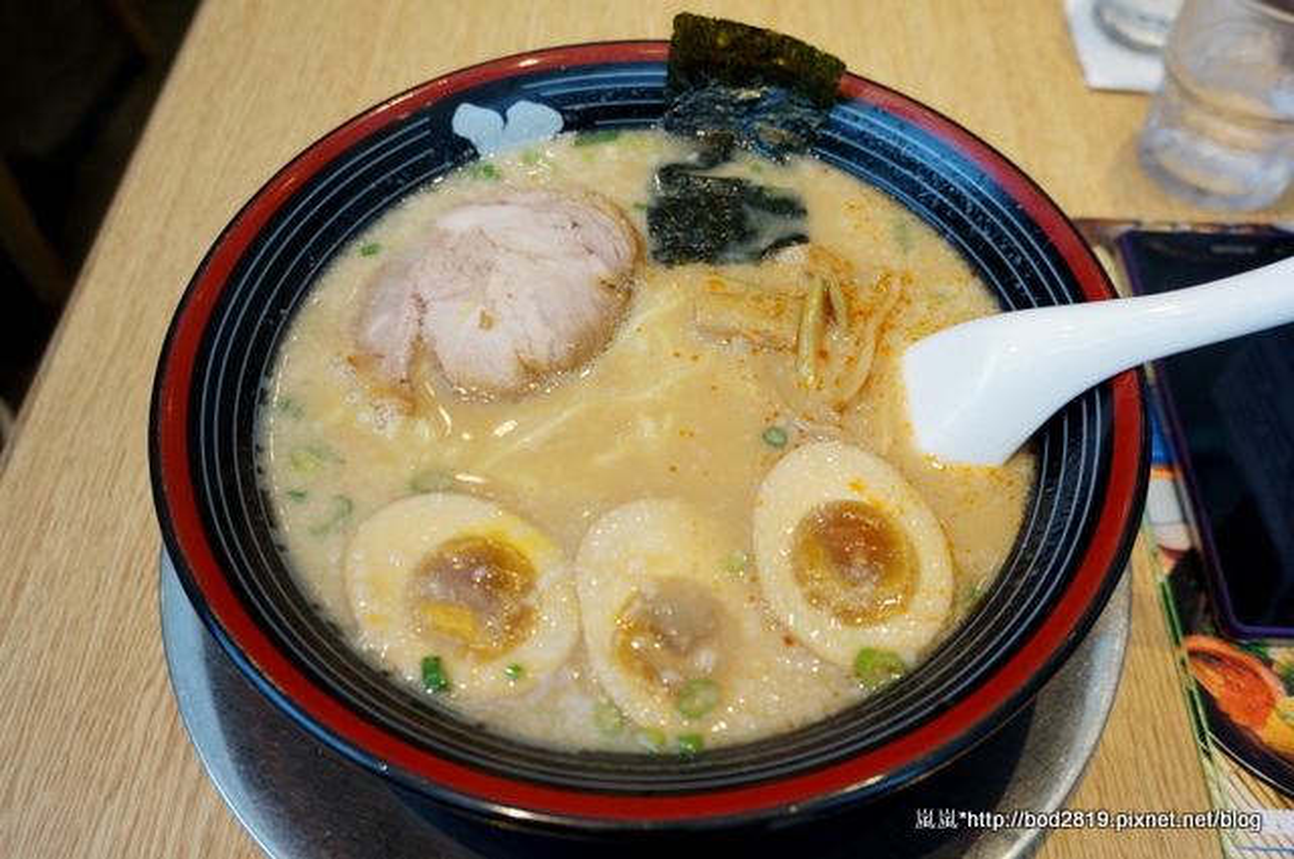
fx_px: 1077
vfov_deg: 43.5
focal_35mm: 30
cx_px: 647
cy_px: 430
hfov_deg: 62.0
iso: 500
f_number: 4
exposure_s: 1/60
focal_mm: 20
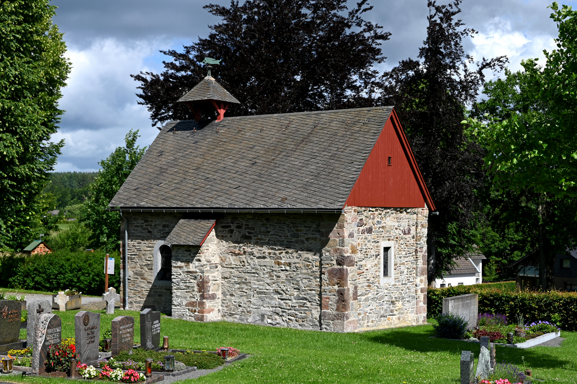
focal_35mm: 54
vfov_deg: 25.0
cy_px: 192
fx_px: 865
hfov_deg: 36.9
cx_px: 288
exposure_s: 1/320
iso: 100
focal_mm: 54
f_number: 9
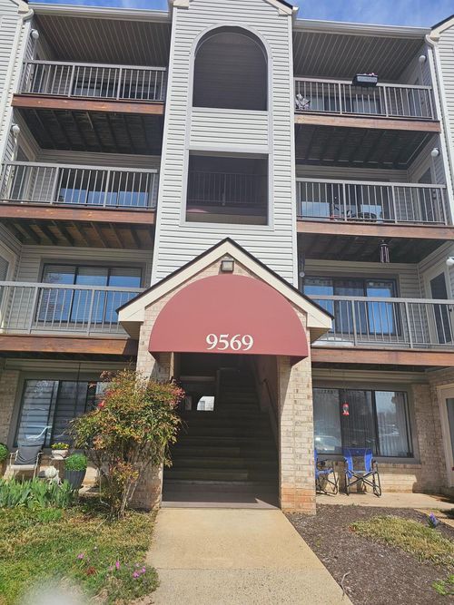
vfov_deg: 73.9
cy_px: 302
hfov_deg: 58.9
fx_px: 402
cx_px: 227
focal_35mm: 23
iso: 16
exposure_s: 1/1347
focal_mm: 6.3
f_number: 1.7
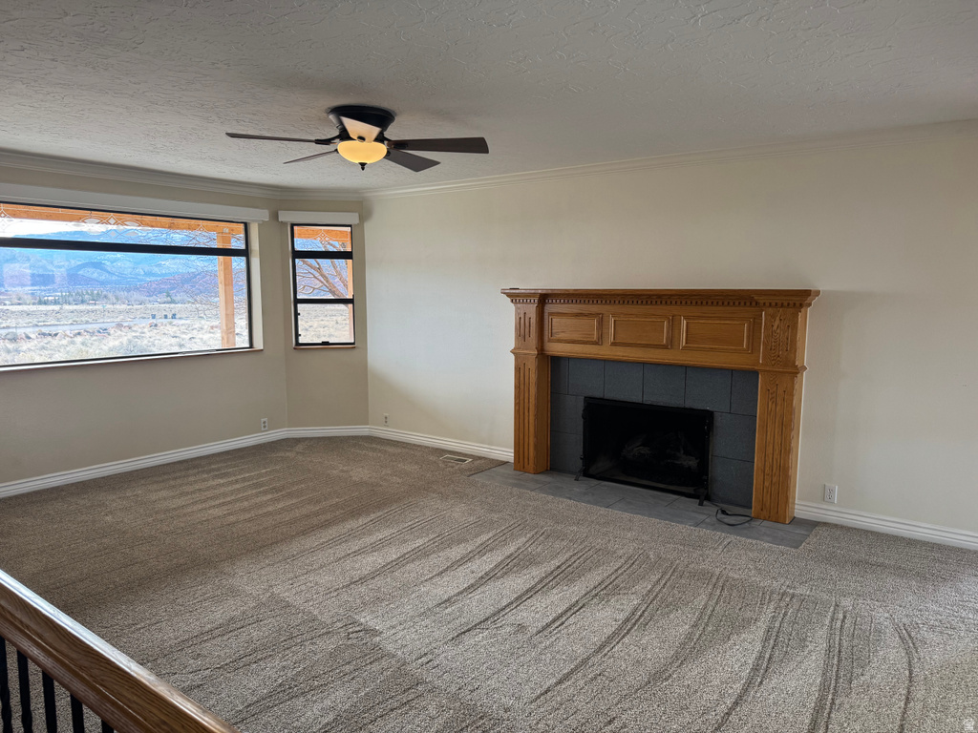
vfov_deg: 56.8
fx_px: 678
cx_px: 489
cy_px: 366
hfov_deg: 71.6
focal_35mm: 24
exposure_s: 1/132
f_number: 1.78
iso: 100
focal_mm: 6.76
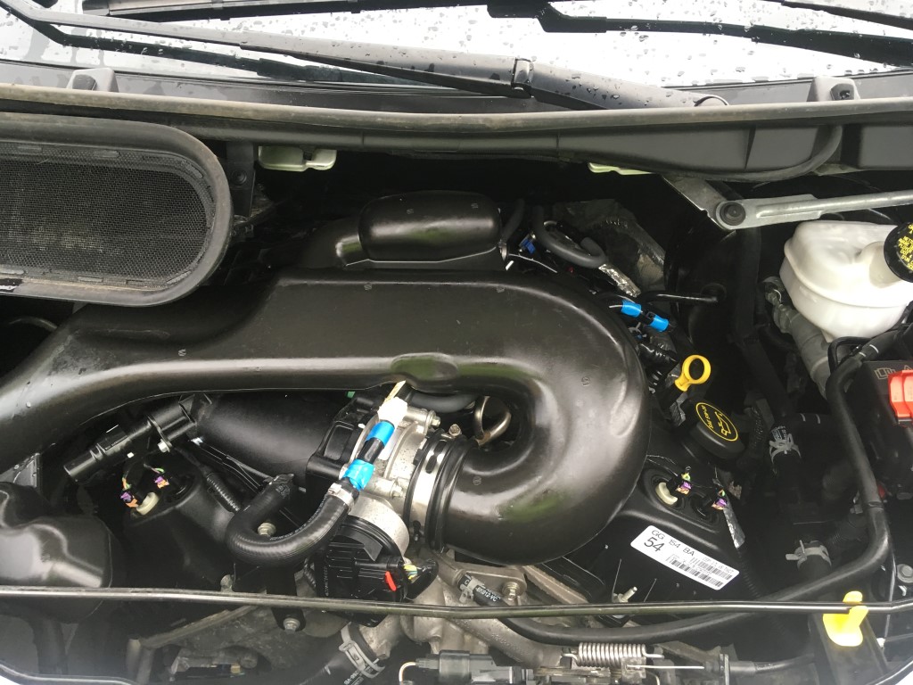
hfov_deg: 61.7
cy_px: 342
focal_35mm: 29
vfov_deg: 48.2
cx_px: 456
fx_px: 765
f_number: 2.2
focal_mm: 4.15
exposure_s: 1/30
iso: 40
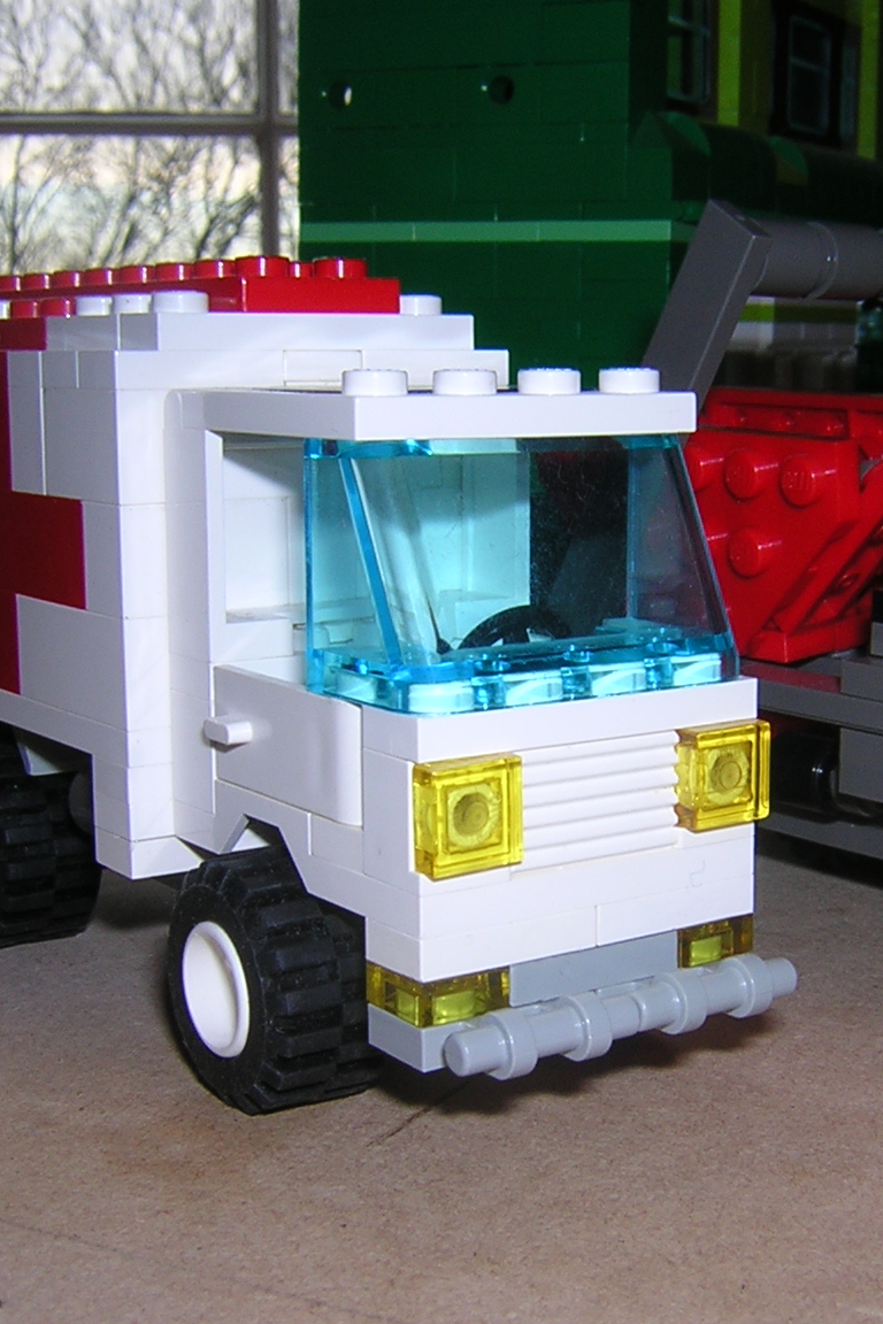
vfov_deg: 38.2
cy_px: 665
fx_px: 1913
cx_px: 632
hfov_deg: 25.8
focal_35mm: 52
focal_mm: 4.7
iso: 100
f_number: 5.2
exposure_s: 1/60.1
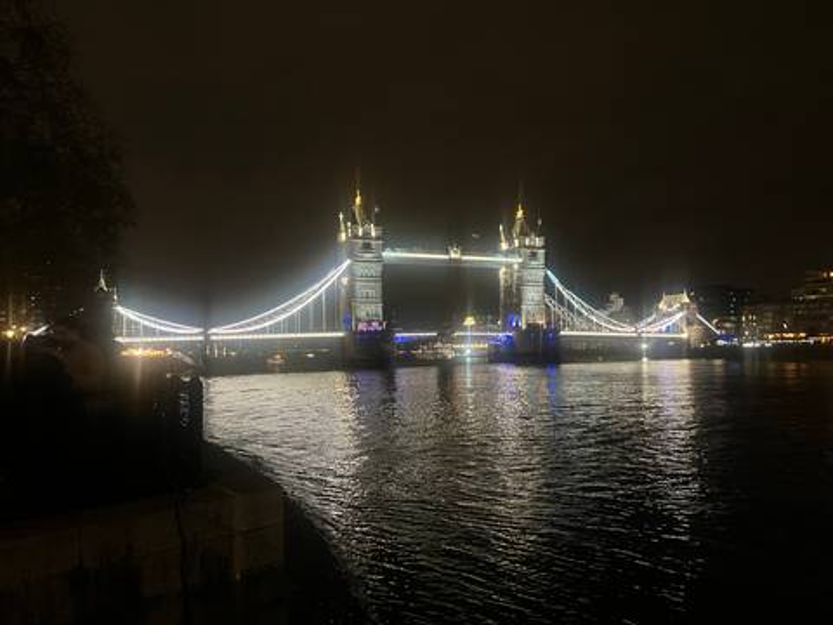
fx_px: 626
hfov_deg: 67.3
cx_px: 416
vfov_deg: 53.1
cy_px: 312
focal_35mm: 26
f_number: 1.5
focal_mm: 5.7
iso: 640
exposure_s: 1/39
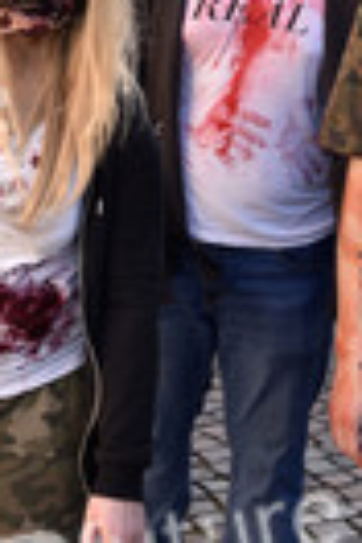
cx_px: 263
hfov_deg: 11.9
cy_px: -25
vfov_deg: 17.3
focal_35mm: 115
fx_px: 1734
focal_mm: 38
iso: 400
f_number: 7.1
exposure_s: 1/200
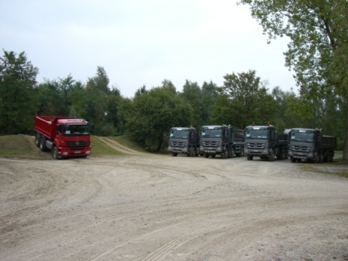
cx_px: 174
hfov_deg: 49.0
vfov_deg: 37.7
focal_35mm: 38
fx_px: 382
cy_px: 130
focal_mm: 6.2
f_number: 4.3
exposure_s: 1/160
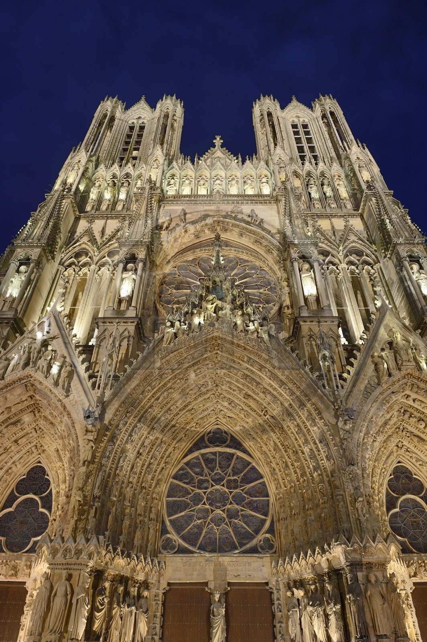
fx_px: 428
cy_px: 321
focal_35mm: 24
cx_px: 214
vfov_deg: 73.8
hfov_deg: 53.1
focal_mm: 24
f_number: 8
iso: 100
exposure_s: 3
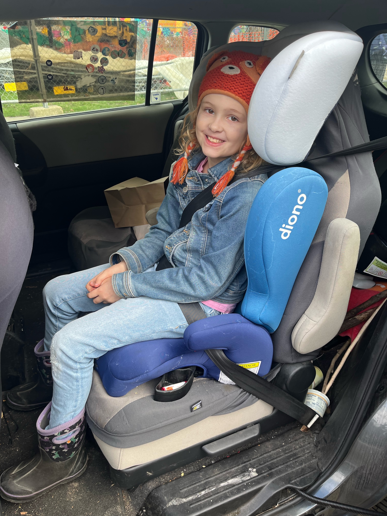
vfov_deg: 67.3
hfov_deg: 53.1
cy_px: 258
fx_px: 388
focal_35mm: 26
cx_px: 194
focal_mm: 5.1
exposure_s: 1/122
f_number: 1.6
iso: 40
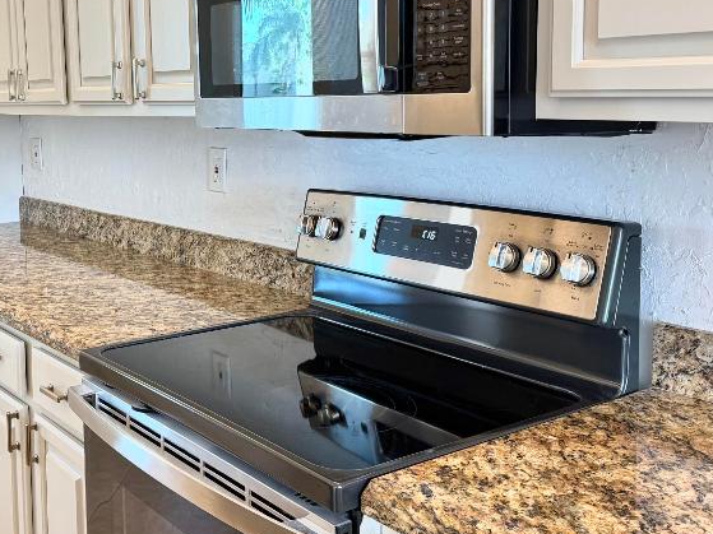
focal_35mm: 44
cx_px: 193
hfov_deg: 41.9
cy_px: 185
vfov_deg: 32.6
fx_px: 906
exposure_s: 1/60
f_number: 1.78
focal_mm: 6.76
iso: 200
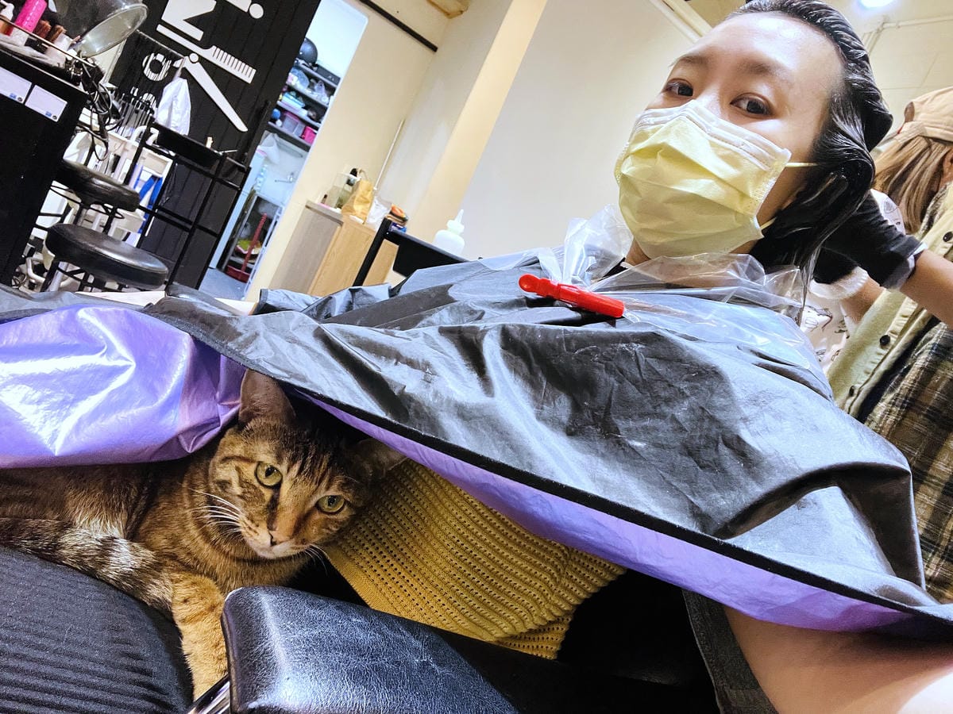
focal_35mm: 23
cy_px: 357
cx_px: 476
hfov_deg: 73.9
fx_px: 633
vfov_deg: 58.9
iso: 200
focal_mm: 2.71
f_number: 2.2
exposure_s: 1/60
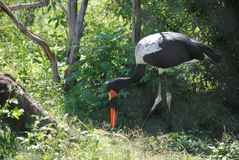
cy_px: 80
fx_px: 1196
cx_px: 120
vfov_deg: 7.7
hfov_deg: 11.4
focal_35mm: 180
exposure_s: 1/250
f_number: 4.8
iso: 200
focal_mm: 120
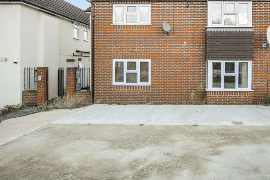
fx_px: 208
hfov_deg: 63.6
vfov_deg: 46.1
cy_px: 61
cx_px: 189
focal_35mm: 28
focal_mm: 13
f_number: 5.6
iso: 400
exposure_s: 1/500
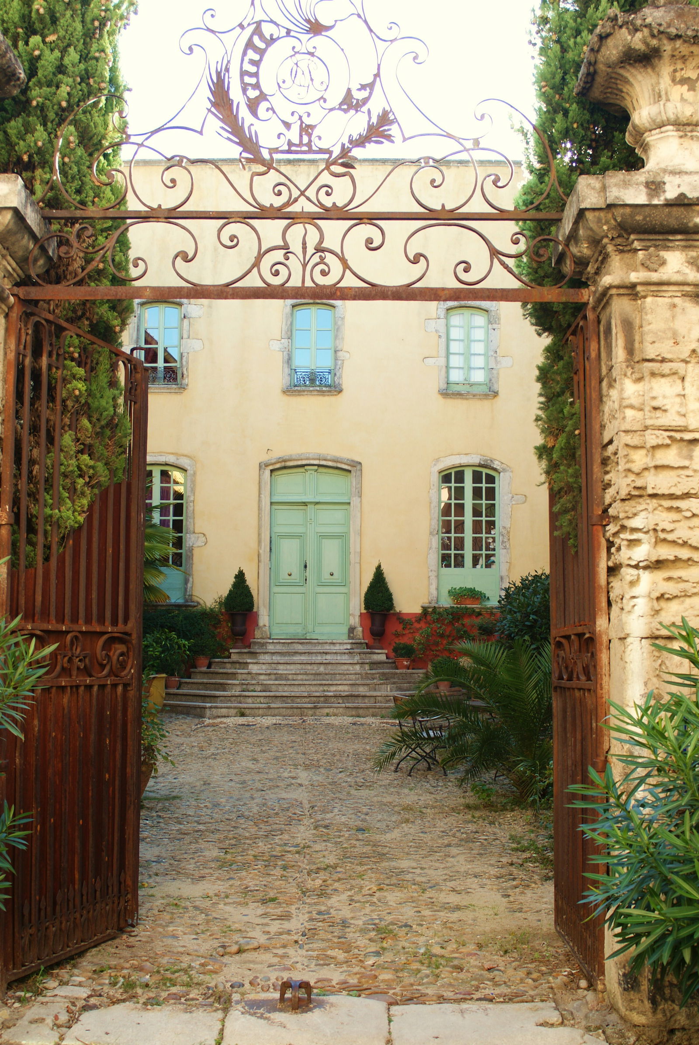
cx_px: 350
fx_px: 1220
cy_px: 522
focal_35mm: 42
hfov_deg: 32.0
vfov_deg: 46.3
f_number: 5.6
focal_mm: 28
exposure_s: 1/60
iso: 100
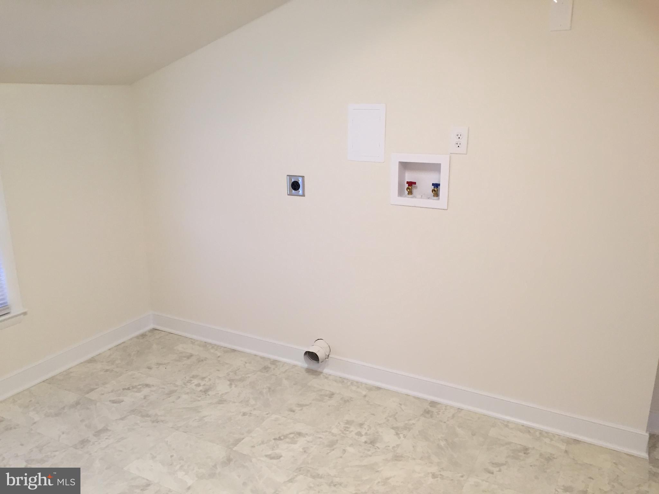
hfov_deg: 61.7
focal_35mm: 29
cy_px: 247
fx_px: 552
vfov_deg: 48.2
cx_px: 330
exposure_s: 1/30
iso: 64
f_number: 2.2
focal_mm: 4.15
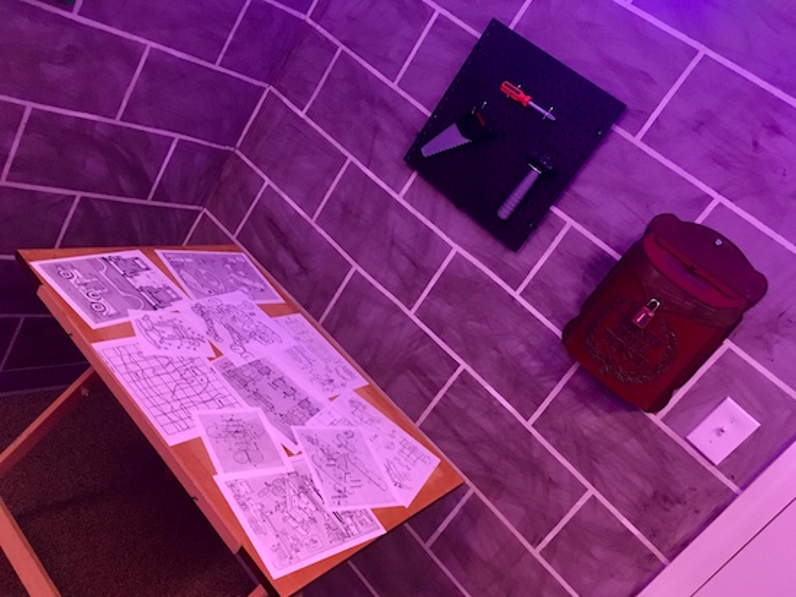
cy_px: 298
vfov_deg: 48.3
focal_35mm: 29
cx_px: 398
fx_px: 667
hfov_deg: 61.6
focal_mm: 4.15
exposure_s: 1/15
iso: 250
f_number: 2.2
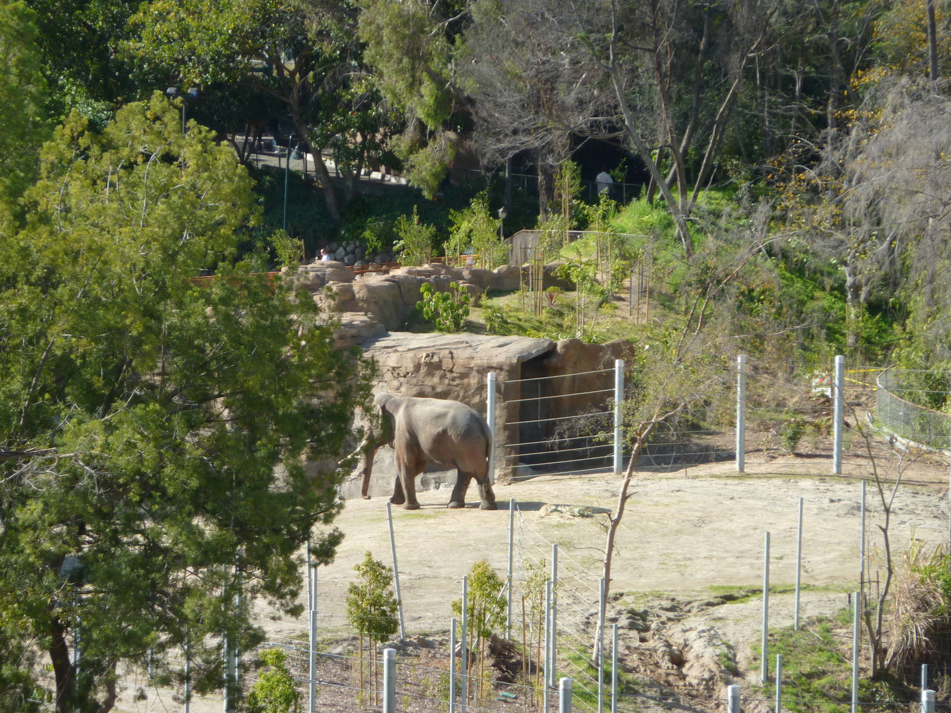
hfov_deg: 10.1
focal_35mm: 196
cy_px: 356
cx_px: 476
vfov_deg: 7.6
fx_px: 5385
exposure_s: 1/250
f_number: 4.5
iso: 80
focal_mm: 32.1
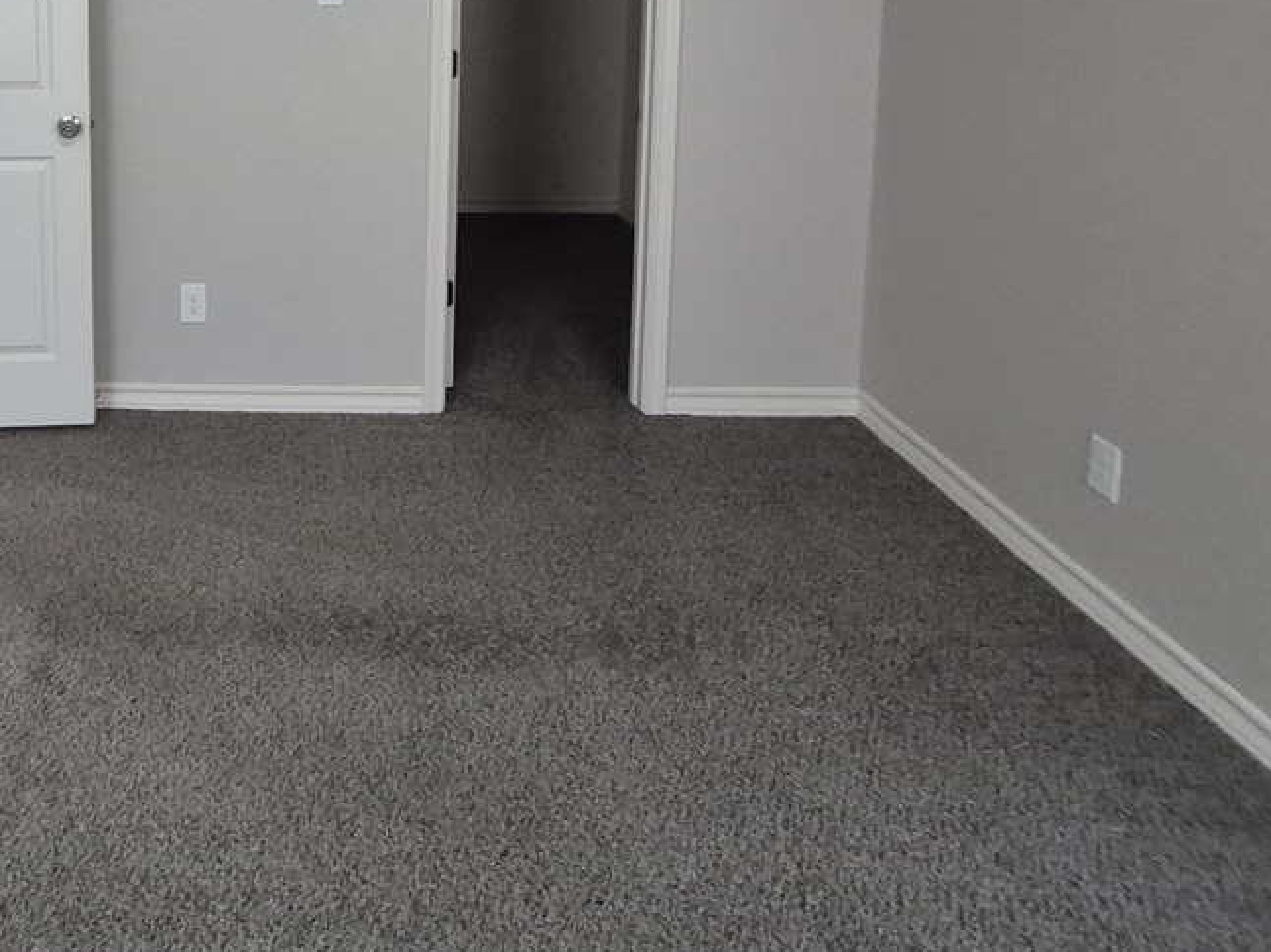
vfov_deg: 41.7
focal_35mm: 29
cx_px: 236
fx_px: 1064
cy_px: -6
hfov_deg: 56.7
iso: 400
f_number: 2.2
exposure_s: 1/60
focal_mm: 1.74
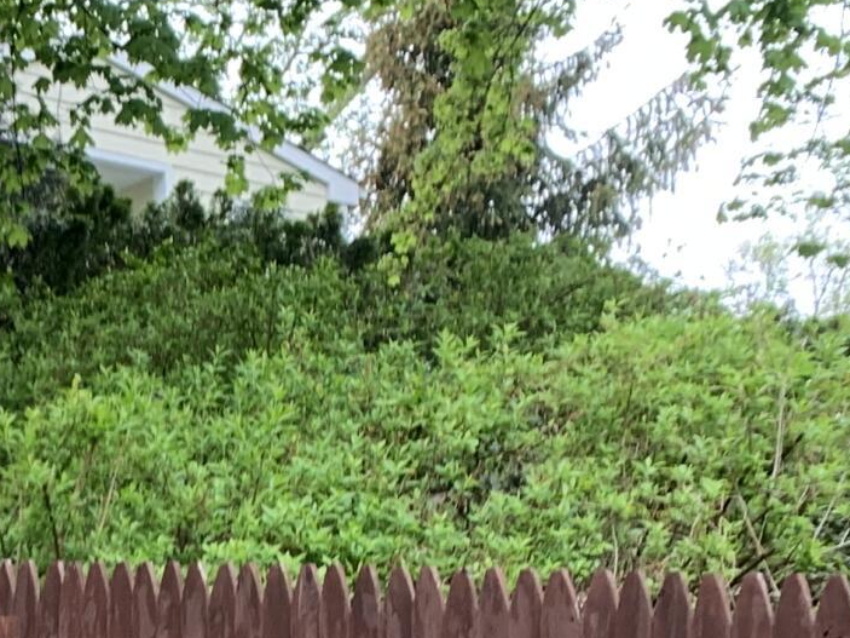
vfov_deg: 12.2
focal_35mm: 111
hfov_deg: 15.3
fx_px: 2725
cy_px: 1154
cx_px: -675
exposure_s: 1/122
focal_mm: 4.25
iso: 50
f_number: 1.8
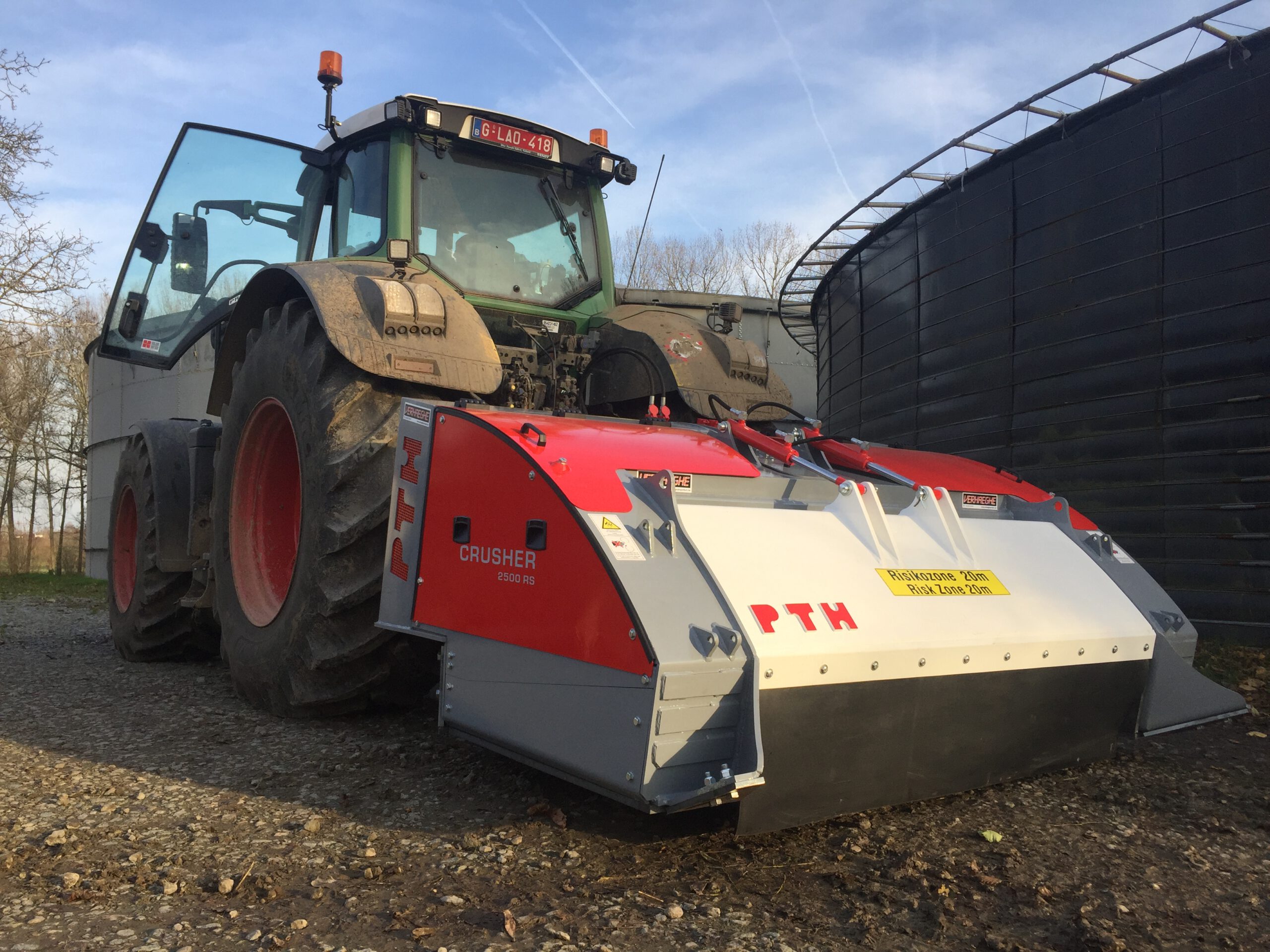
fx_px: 1064
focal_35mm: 29
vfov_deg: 48.2
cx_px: 635
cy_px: 476
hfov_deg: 61.7
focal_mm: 4.15
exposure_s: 1/670
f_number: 2.2
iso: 32
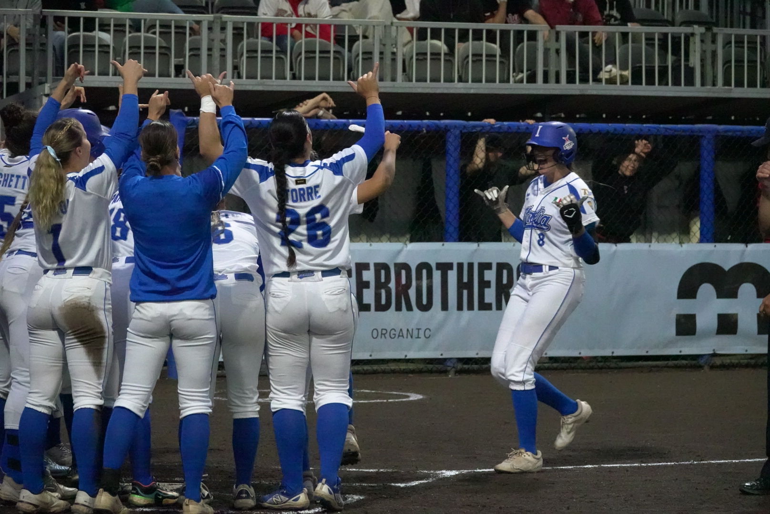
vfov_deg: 7.2
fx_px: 4109
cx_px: 385
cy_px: 257
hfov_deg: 10.7
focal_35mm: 192
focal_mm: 70.27
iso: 6400
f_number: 4
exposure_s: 1/800
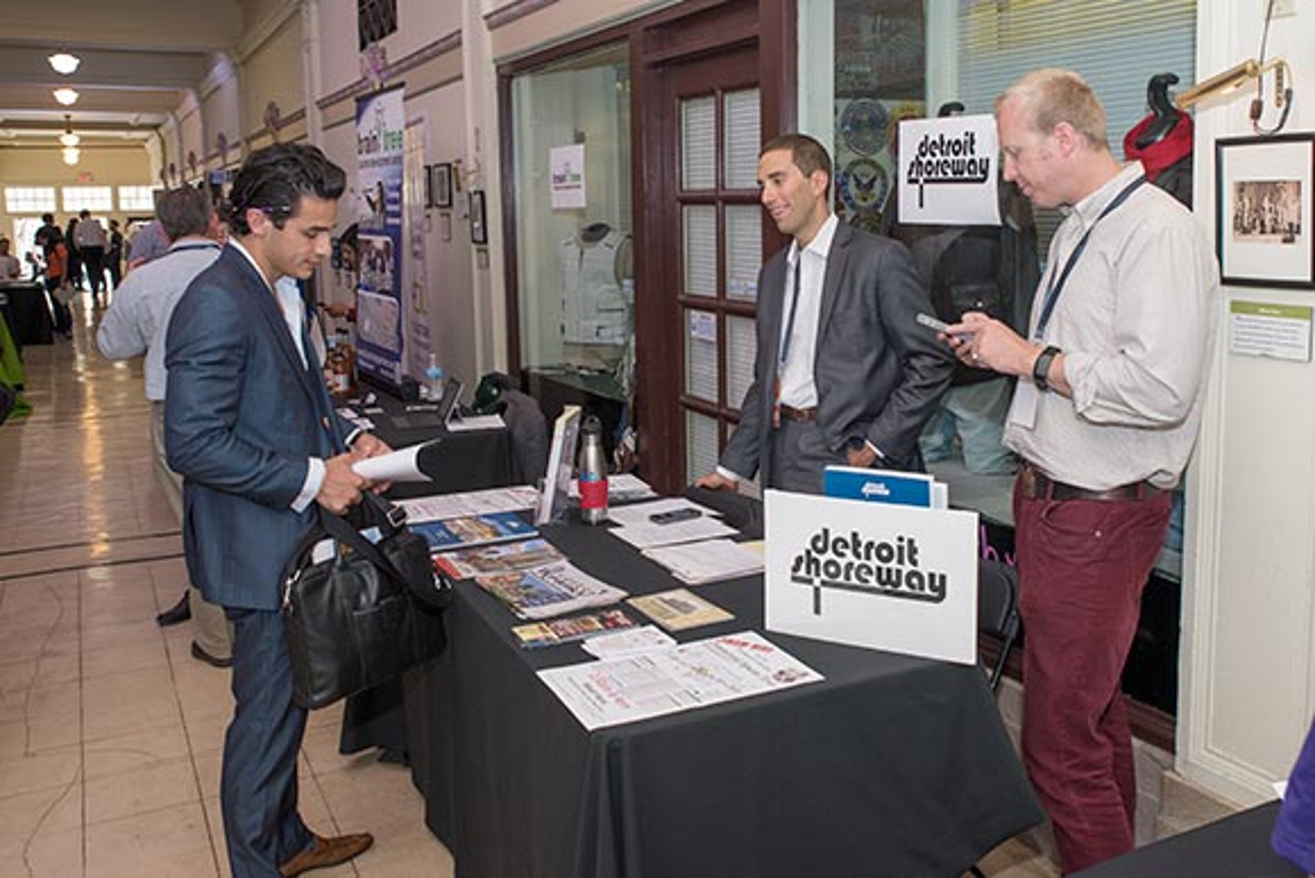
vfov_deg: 43.6
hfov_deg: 61.9
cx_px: 658
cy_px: 439
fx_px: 1096
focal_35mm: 30
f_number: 8
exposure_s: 1/60
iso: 1250
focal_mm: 30
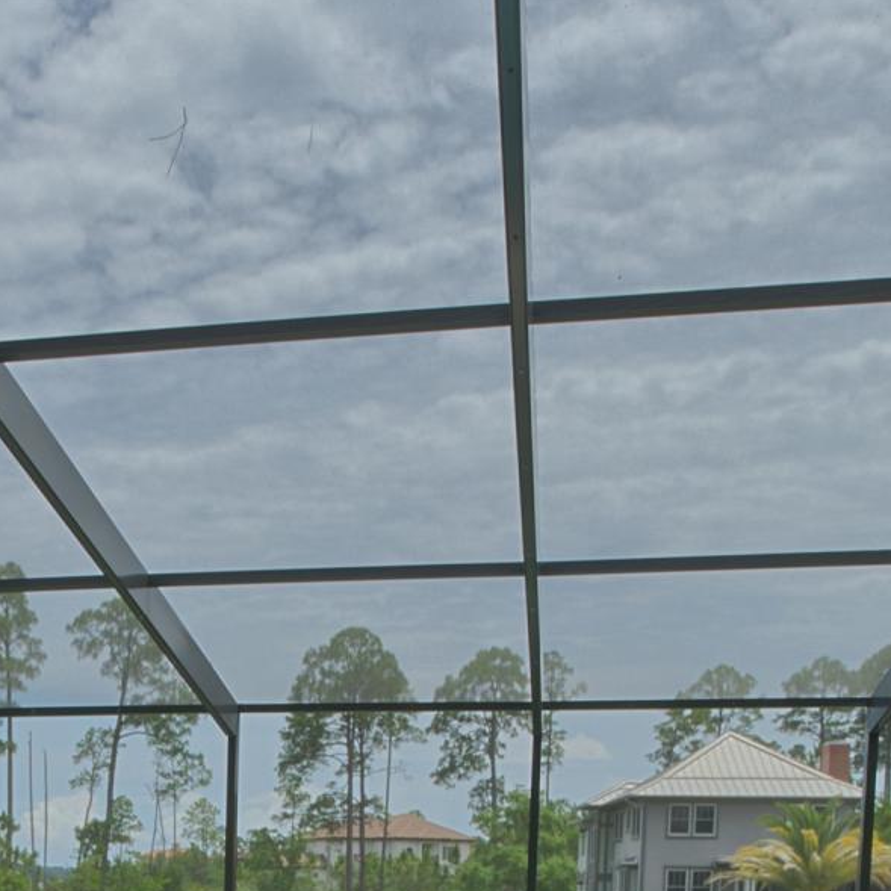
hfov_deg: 31.8
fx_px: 1514
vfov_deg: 28.8
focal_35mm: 52
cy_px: 1045
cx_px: 159
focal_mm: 12
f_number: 19
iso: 200
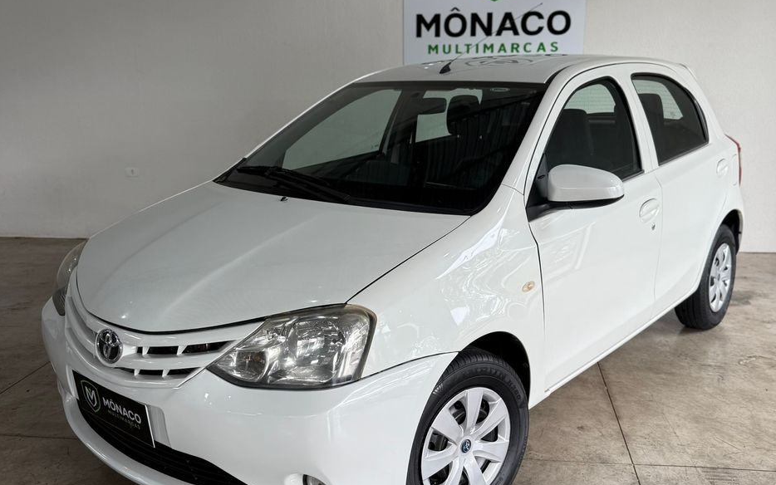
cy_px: 262
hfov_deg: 70.4
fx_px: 550
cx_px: 393
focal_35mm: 26
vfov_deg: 47.6
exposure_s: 1/120
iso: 80
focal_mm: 6.76
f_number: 1.78
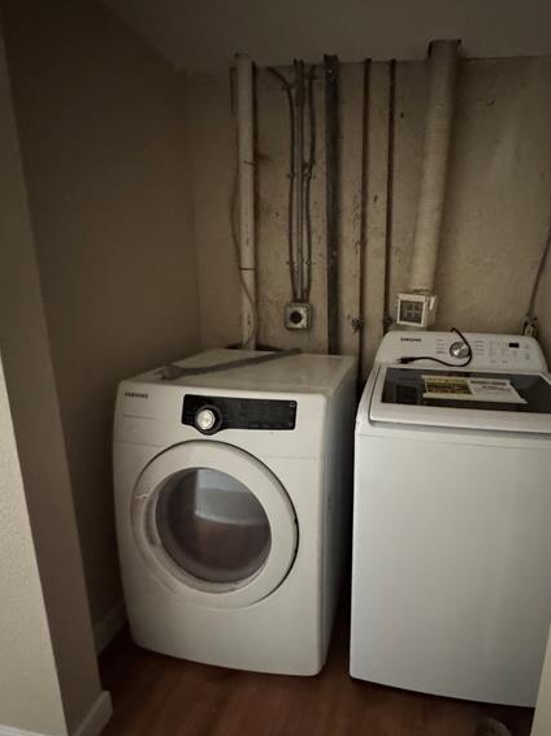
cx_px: 352
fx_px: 404
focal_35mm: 19
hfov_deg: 67.4
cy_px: 368
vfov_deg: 84.7
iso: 1600
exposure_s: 1/32
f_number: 2.2
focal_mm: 2.22
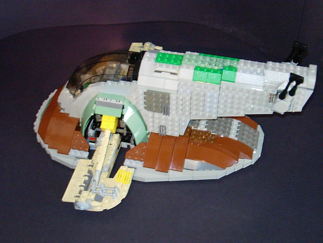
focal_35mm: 61
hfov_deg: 31.7
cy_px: 122
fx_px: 569
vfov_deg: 24.0
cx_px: 162
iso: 400
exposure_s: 1/32
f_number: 3.5
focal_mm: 12.7
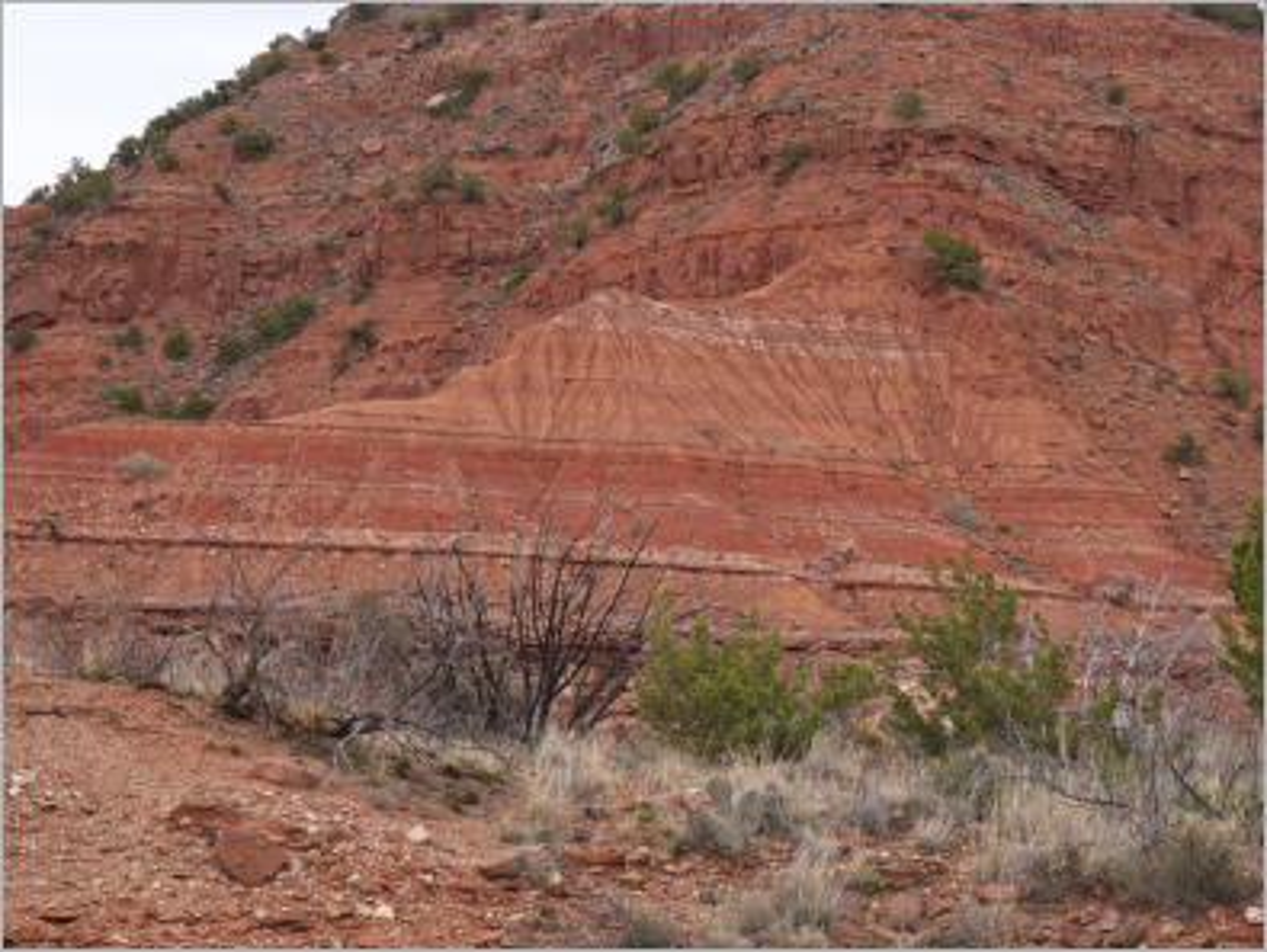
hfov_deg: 16.4
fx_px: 4396
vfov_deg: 12.4
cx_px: 634
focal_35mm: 120
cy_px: 476
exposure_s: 1/320
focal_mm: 60
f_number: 7.1
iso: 200
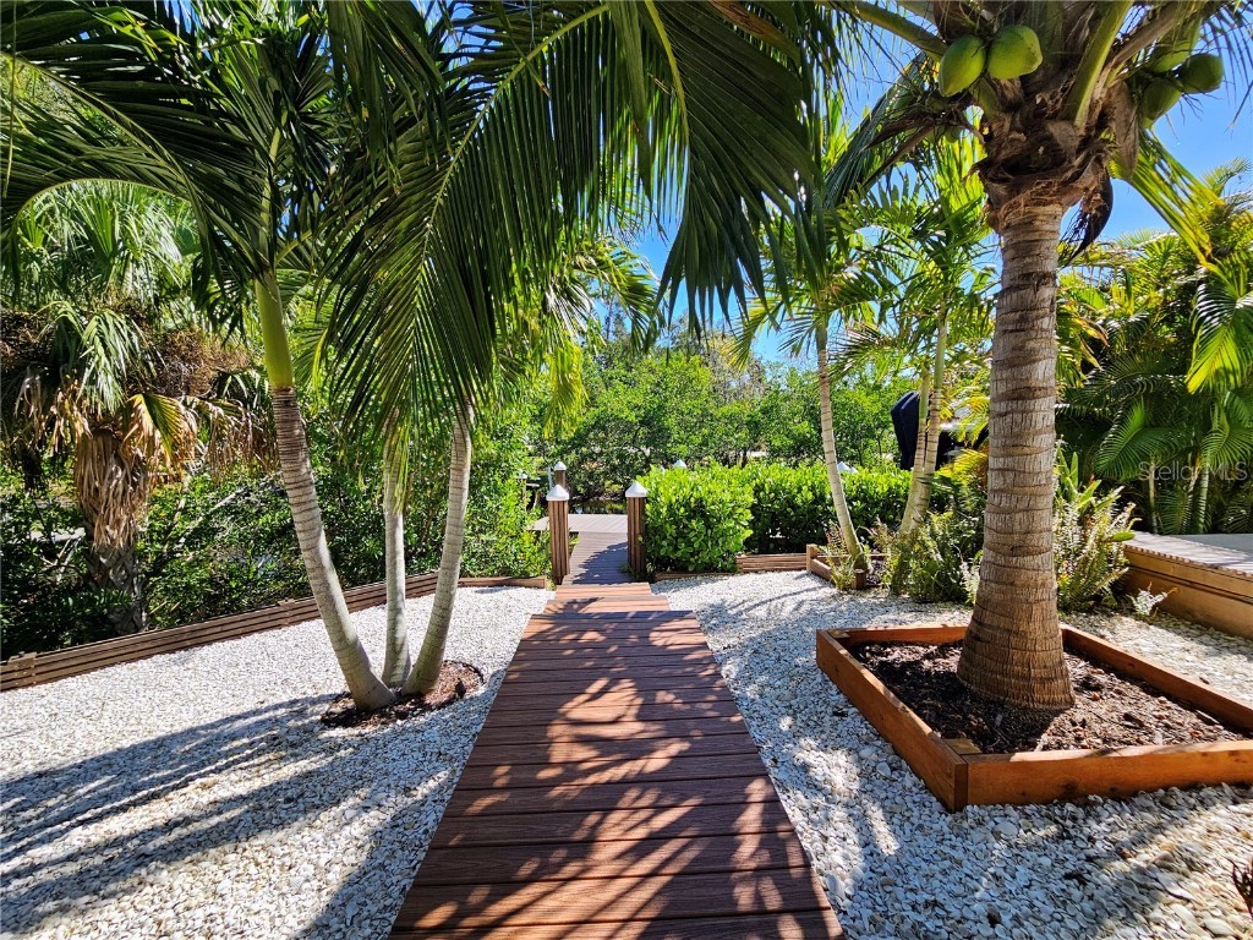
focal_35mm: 13
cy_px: 470
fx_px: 471
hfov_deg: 106.2
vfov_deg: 89.9
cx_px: 626
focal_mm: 2.2
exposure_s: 1/937
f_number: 2.2
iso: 50
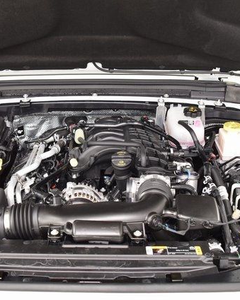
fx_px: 453
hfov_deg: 29.6
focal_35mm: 51
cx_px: 89
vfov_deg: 36.7
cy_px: 150
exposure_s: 1/30
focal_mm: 24
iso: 1600
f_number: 5.6
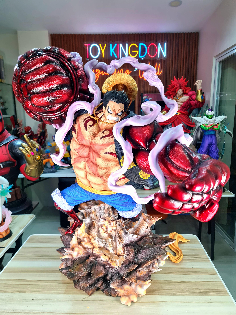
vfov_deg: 69.4
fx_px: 227
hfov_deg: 54.9
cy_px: 158
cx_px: 118
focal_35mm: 25
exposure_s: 1/120
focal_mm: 7
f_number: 1.8
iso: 160
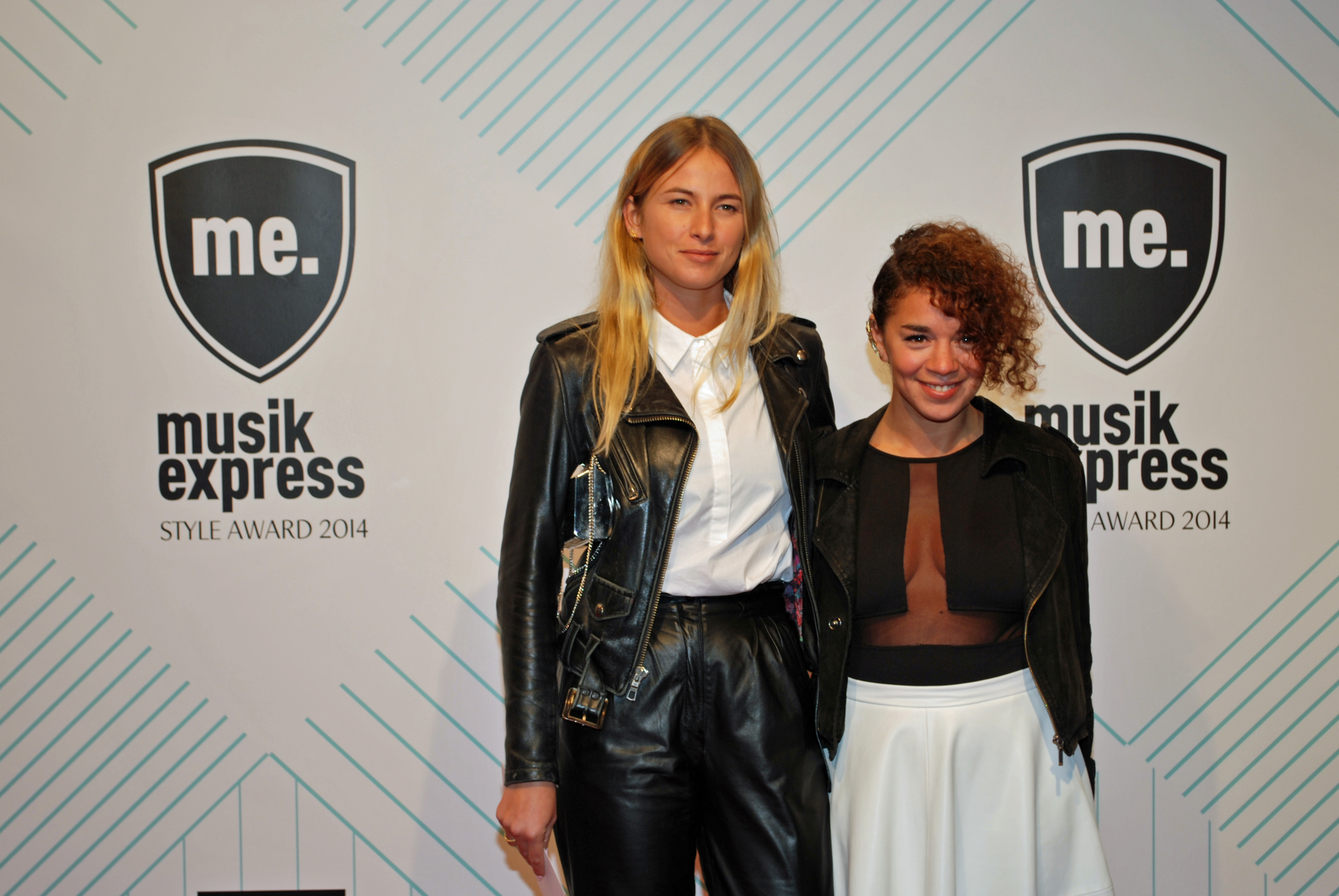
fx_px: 2458
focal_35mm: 66
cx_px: 699
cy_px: 449
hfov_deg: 30.5
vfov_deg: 20.7
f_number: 5.3
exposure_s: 1/125
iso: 110
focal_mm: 42
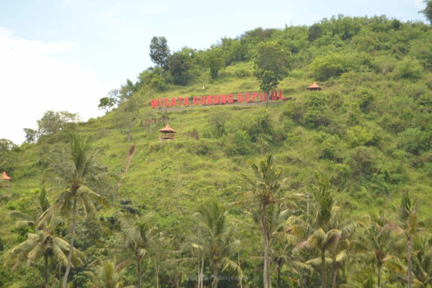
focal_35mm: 78
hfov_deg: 26.0
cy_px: 144
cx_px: 216
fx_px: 936
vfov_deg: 17.5
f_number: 5.6
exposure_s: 1/250
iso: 160
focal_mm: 52
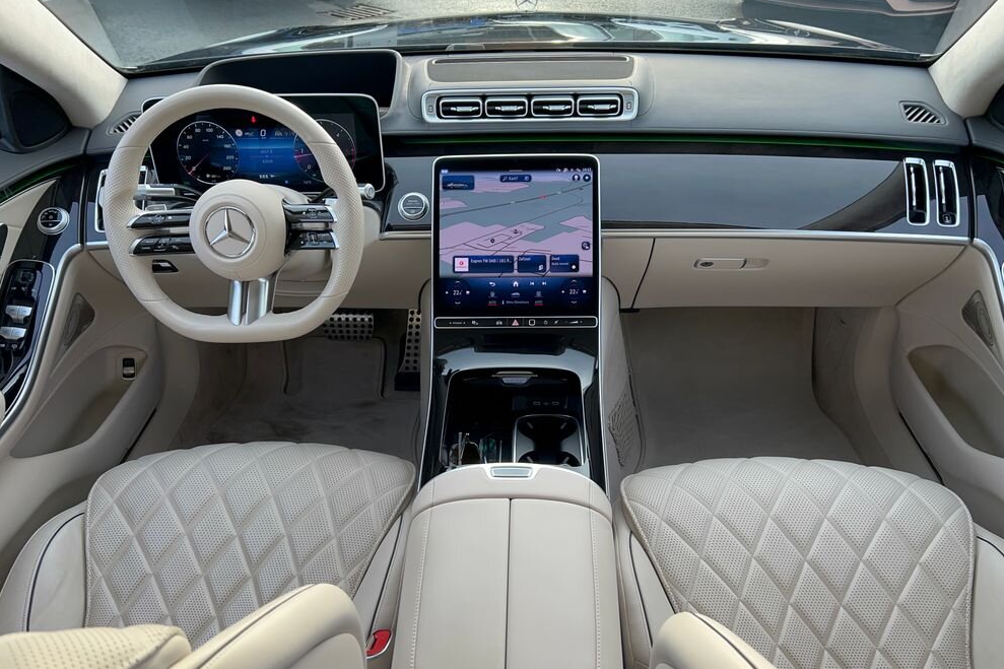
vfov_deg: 46.3
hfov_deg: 65.5
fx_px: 781
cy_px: 375
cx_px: 503
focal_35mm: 28
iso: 40
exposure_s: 1/226
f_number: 1.5
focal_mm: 5.7
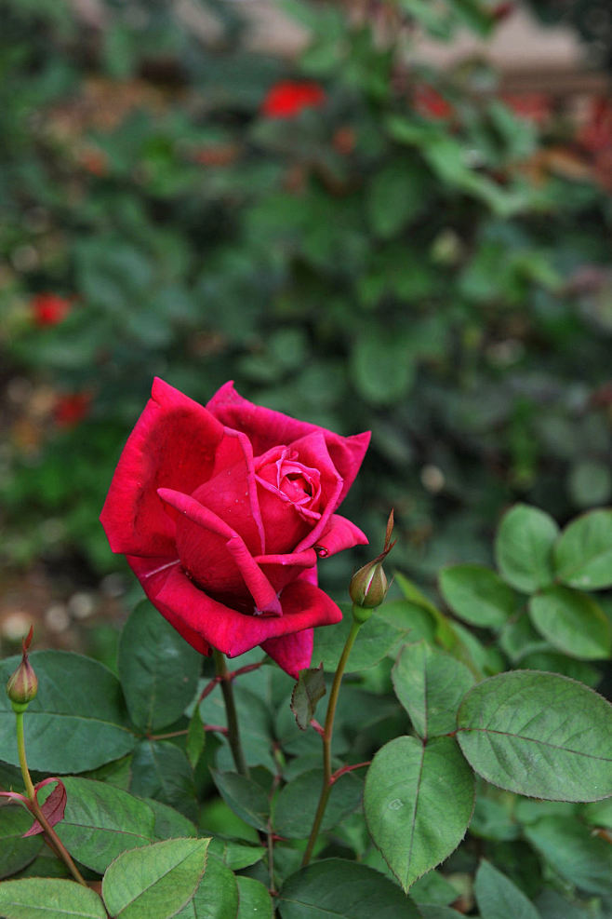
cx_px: 306
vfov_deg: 28.8
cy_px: 460
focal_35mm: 70
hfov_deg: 19.5
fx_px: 1785
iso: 200
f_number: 5.6
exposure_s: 1/400
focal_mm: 70
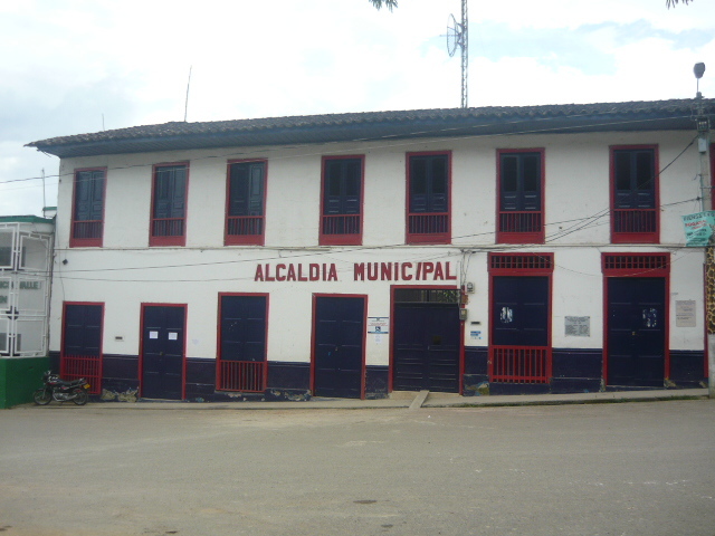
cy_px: 268
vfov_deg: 42.9
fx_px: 682
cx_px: 358
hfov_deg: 55.4
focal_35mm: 33
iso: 100
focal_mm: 5.5
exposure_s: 1/125
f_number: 8
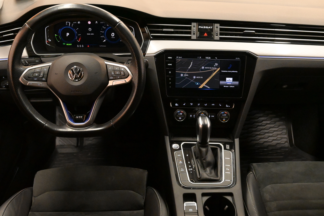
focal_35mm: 36
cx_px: 162
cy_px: 108
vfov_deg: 36.9
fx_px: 324
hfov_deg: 53.1
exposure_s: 1/160
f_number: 5
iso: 8000
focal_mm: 24
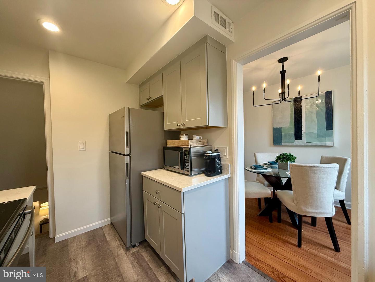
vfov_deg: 85.7
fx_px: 152
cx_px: 188
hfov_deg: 102.1
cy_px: 141
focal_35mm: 14
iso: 160
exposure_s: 1/120
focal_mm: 2.22
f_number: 2.2
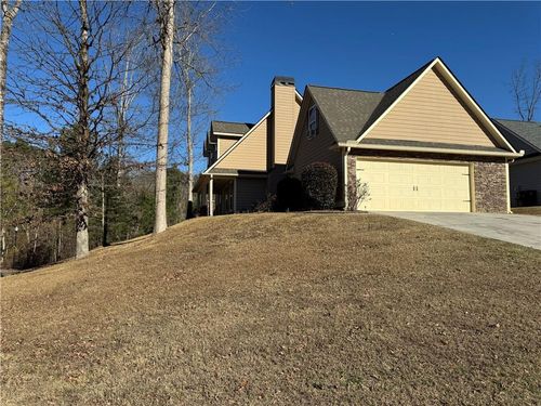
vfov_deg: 56.8
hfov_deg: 71.6
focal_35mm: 24
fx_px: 375
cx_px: 270
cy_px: 203
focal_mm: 6.76
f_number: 1.78
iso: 80
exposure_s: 1/5348
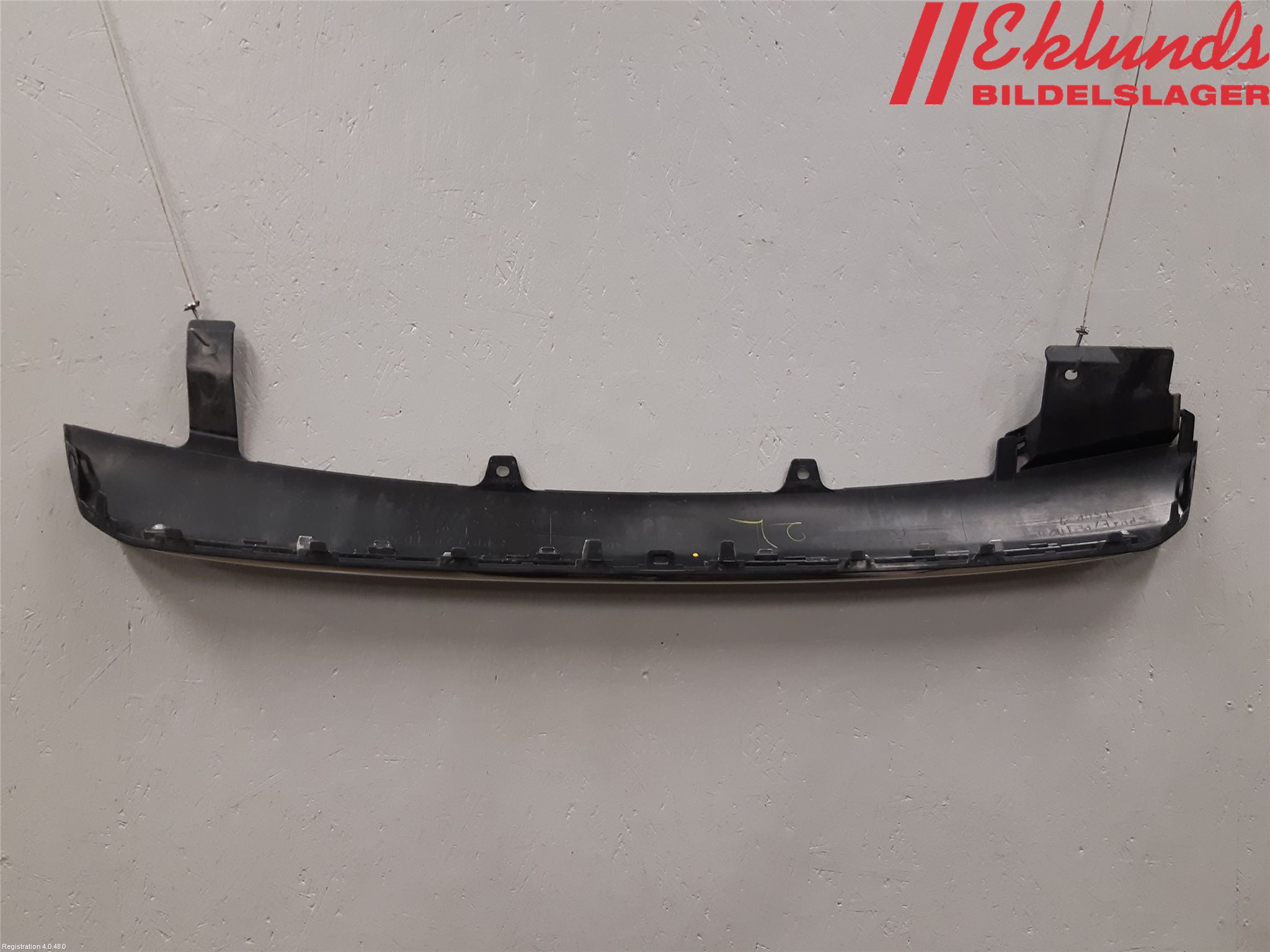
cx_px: 635
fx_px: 954
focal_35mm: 26
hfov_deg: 67.3
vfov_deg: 53.1
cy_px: 476
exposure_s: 1/50
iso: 160
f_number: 1.7
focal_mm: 3.93
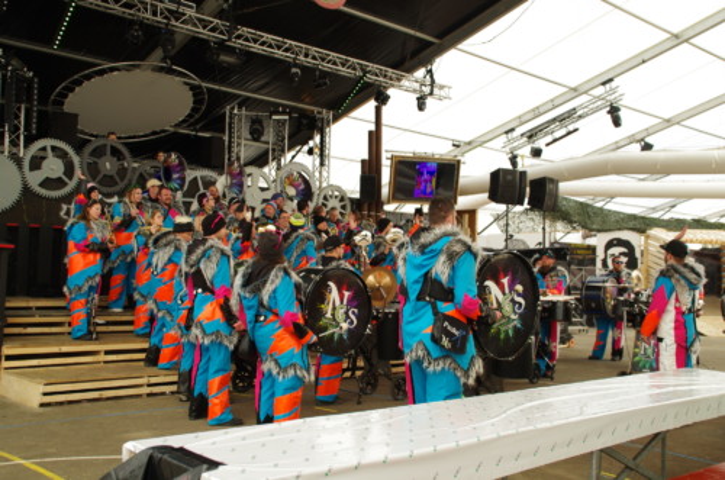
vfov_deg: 31.7
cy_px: 240
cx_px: 362
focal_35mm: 42
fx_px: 844
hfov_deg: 46.5
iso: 400
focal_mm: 28
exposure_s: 1/50
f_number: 6.3
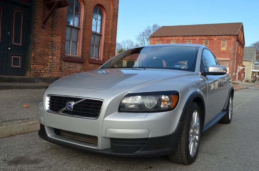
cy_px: 86
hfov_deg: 57.3
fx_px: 237
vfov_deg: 39.8
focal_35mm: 33
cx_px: 130
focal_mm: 22
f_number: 8
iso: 200
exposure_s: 1/250
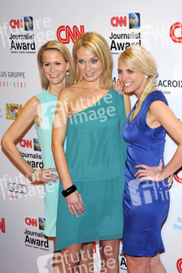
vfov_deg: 23.4
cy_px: 150
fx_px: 660
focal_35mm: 87
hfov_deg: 15.7
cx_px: 99
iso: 800
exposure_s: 1/250
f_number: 6.3
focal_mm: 78
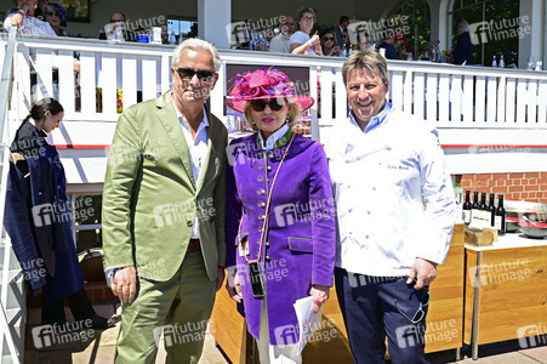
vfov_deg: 38.8
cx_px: 274
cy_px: 182
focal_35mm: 34
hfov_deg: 55.8
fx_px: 516
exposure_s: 1/200
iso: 100
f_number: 7.1
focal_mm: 34
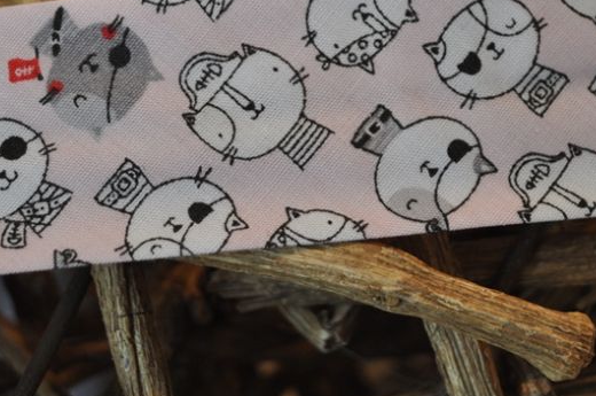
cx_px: 290
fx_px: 1715
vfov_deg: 13.1
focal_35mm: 104
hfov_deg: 19.7
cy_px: 103
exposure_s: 1/60
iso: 720
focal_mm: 45
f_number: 5
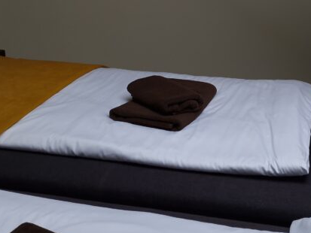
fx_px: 512
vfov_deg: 24.9
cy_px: 24
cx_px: 248
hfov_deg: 32.8
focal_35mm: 57
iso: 50
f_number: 1.8
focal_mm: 6.4
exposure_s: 1/100
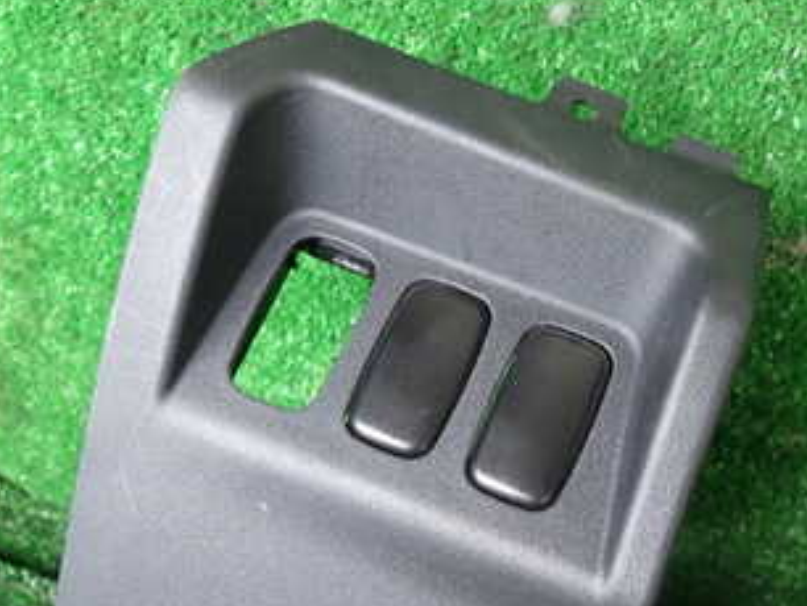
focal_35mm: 49
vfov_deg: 29.4
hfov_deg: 38.9
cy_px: 429
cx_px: 382
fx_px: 1143
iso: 200
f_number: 2
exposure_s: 1/50
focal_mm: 4.5
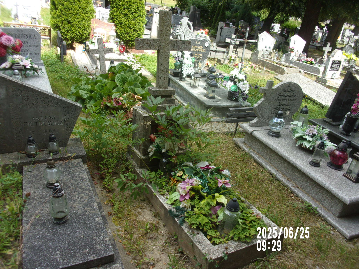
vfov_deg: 49.7
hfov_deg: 63.4
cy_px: 134
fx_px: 290
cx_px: 180
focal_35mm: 28
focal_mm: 5.1
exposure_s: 1/170
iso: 80
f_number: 3.9
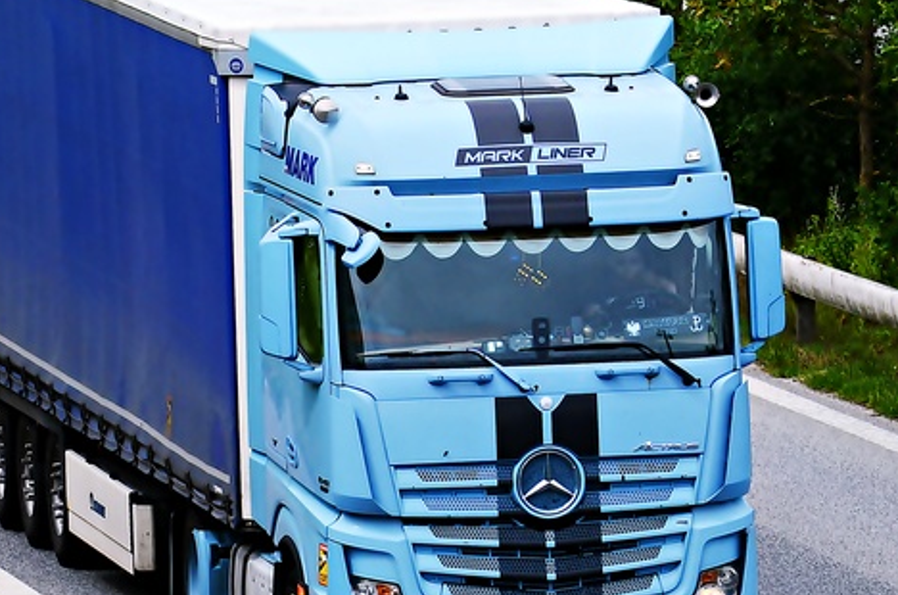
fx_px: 10854
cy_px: 326
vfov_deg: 3.1
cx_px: 436
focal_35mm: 436
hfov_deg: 4.7
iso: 640
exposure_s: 1/1250
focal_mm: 170
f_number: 9
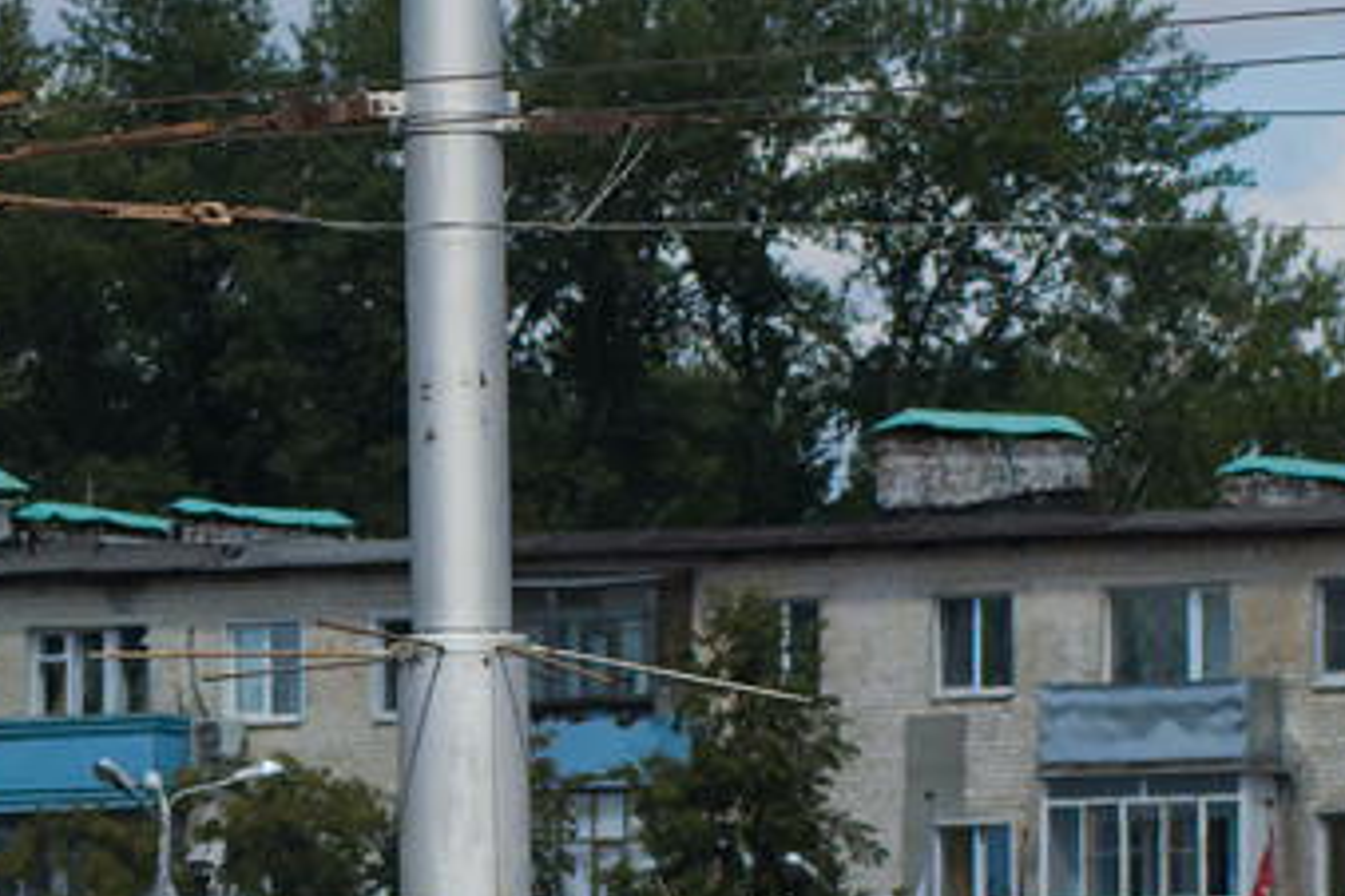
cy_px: 979
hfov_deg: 4.2
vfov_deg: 2.8
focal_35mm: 489
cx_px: -409
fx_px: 18268
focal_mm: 92
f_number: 8
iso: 200
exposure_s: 1/800
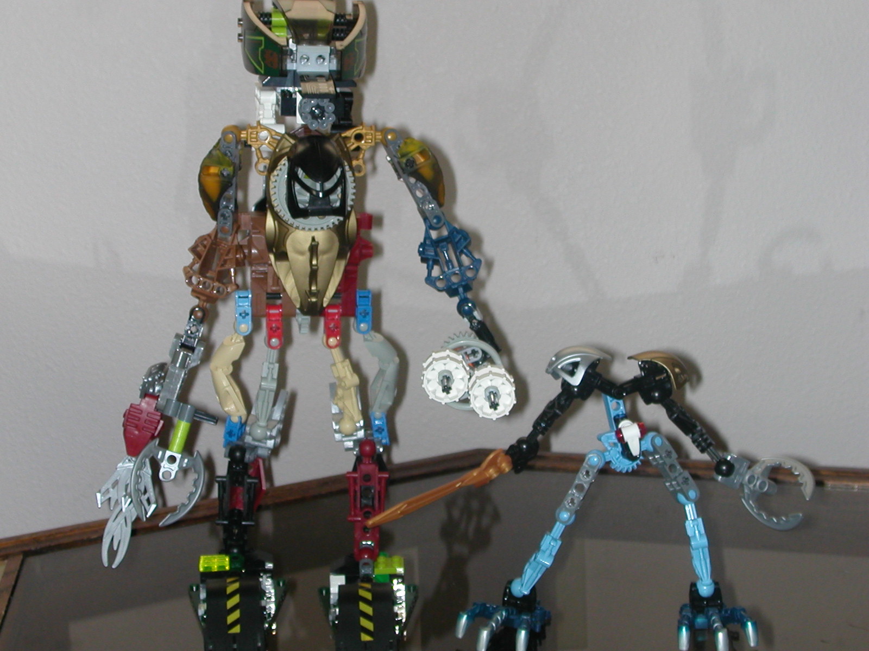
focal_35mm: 68
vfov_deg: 21.6
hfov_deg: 28.6
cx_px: 434
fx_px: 1707
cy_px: 326
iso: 100
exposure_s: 1/59.9
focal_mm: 10.4
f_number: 3.7
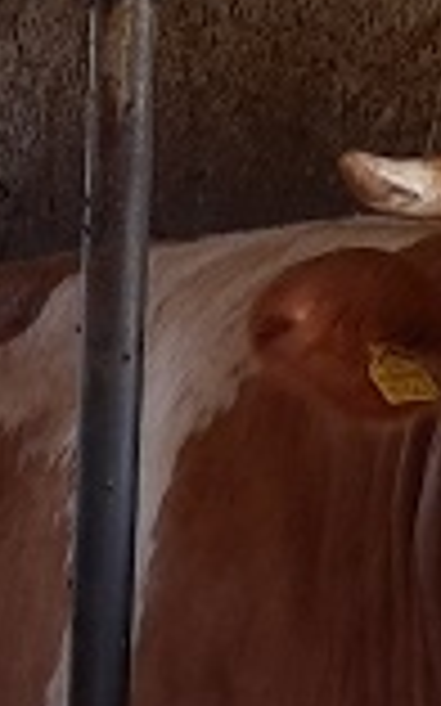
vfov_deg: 14.6
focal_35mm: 135
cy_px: 998
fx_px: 2598
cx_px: 18
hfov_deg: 9.6
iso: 125
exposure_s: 1/50
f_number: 2
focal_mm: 4.6
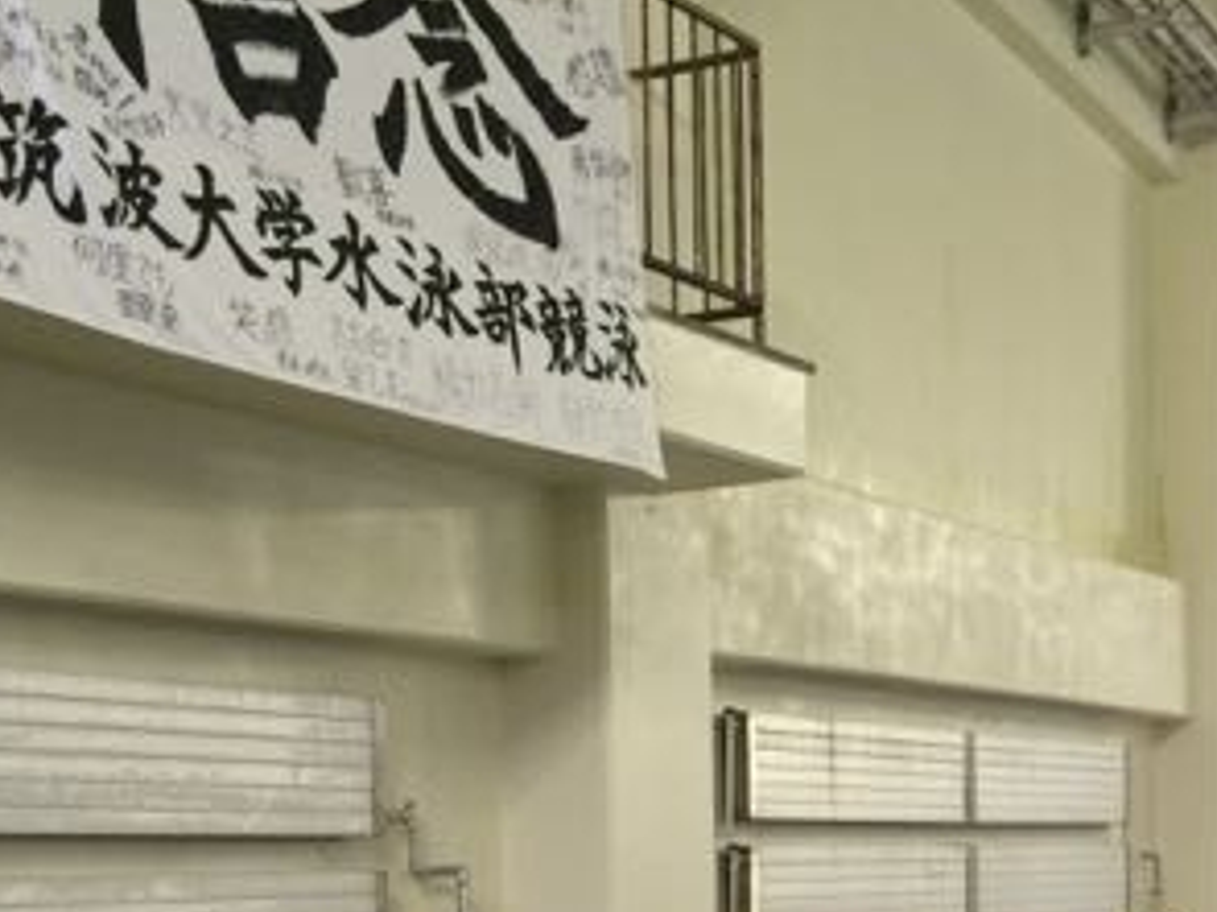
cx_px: 936
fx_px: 2214
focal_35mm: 63
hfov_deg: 30.1
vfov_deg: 22.2
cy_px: 970
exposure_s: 1/30
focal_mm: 4.15
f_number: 2.2
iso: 64
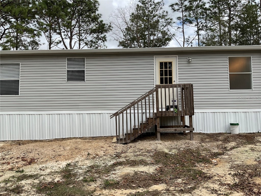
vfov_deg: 48.2
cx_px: 130
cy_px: 98
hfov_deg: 61.7
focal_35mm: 29
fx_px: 219
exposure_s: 1/1055
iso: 16
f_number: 1.8
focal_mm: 3
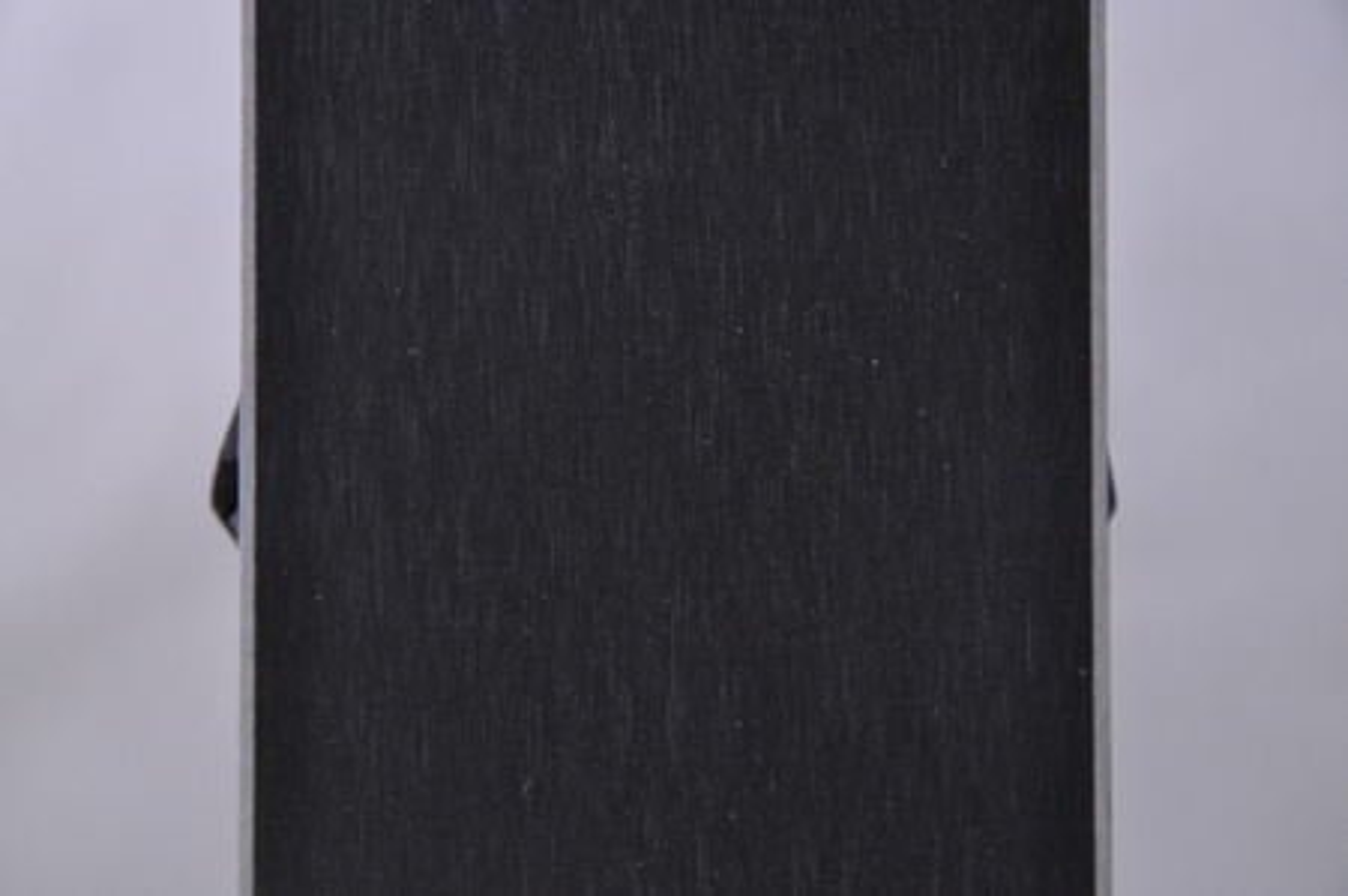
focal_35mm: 158
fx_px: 5891
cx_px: 674
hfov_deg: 13.1
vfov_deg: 8.7
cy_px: 448
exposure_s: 1/125
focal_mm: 105
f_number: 9.5
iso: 3200
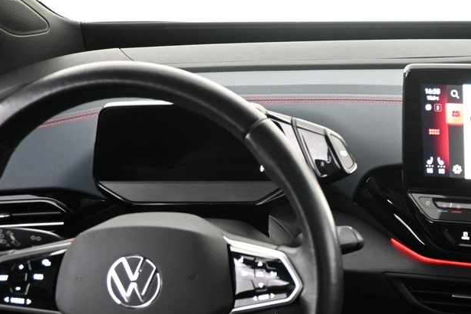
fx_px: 824
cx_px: 499
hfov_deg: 29.2
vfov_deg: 20.0
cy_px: 393
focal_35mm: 63
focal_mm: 16
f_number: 3.5
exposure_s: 1/13
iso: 1600
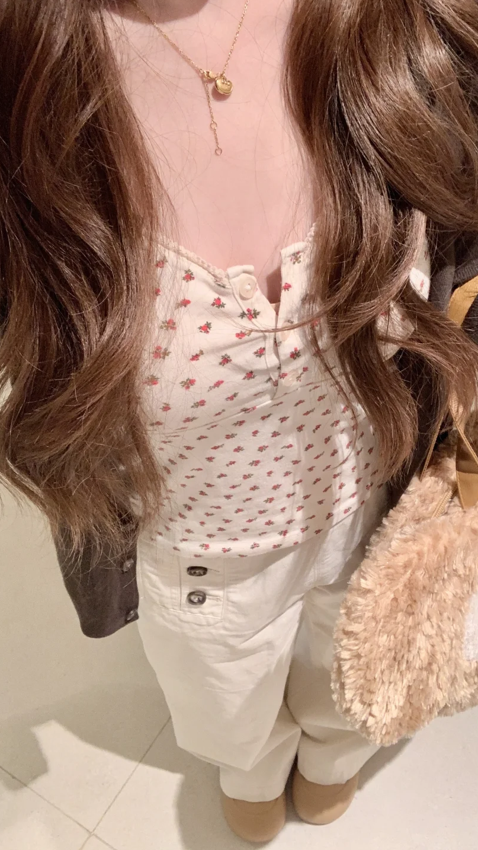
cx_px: 313
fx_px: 788
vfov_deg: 56.6
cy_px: 425
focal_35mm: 35
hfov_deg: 33.5
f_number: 2.2
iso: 200
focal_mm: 2.87
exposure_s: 1/33
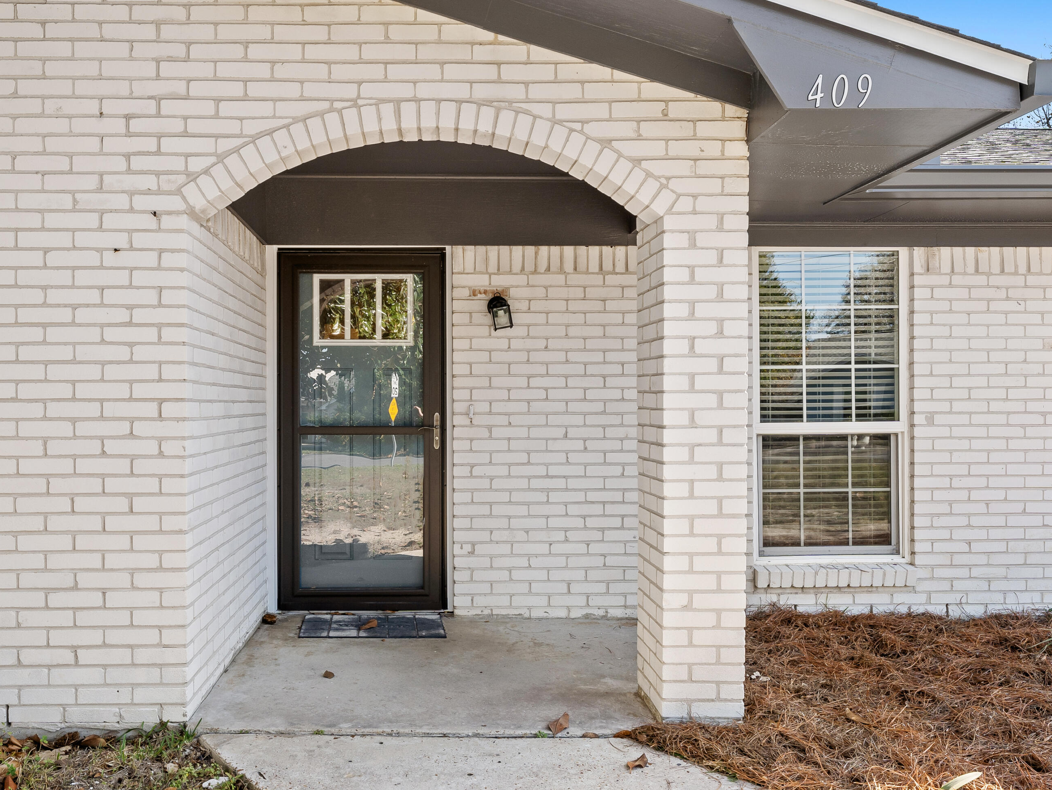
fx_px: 881
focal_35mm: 29
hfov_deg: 61.4
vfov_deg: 48.2
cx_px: 449
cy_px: 394
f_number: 10
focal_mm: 17.7
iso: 100
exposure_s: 1/60
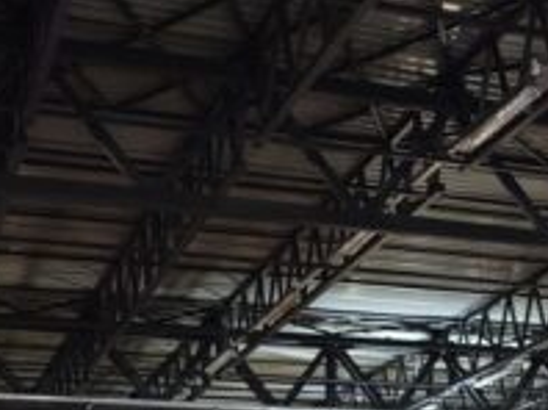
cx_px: 1068
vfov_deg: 13.7
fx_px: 1676
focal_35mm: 106
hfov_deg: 15.3
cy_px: 438
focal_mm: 6.55
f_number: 1.6
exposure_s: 1/6.25
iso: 5000
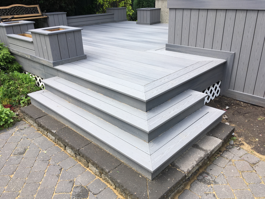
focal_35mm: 29
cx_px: 132
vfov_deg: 48.2
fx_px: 222
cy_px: 100
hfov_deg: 61.7
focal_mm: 4.15
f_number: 2.2
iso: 25
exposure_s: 1/680
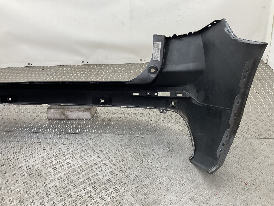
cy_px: 103
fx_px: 230
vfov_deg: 48.2
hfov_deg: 61.7
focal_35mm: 29
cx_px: 137
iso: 32
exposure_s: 1/100
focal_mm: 3
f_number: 1.8
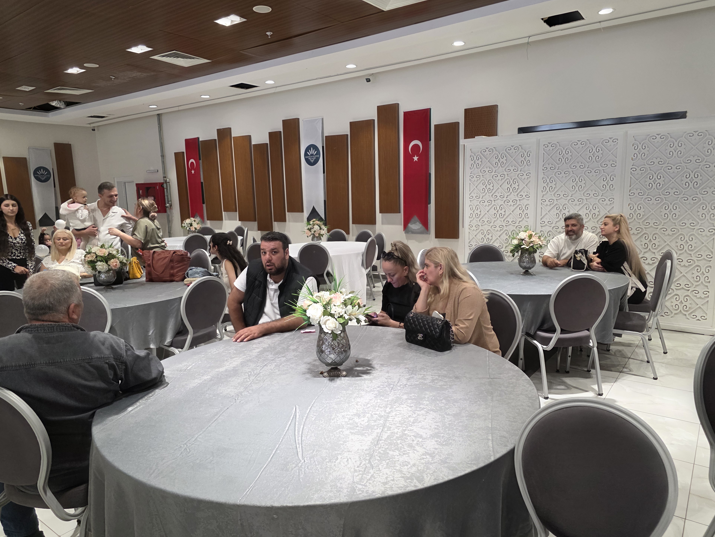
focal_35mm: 24
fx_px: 496
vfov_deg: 56.8
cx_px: 360
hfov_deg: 71.6
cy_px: 271
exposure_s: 1/100
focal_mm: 6.3
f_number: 1.7
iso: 320
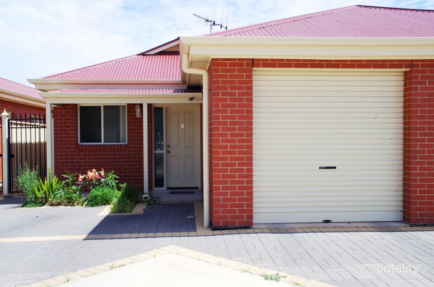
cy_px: 144
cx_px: 217
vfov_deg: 38.7
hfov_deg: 55.9
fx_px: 409
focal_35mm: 34
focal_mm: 23
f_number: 11
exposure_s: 1/180
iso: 200
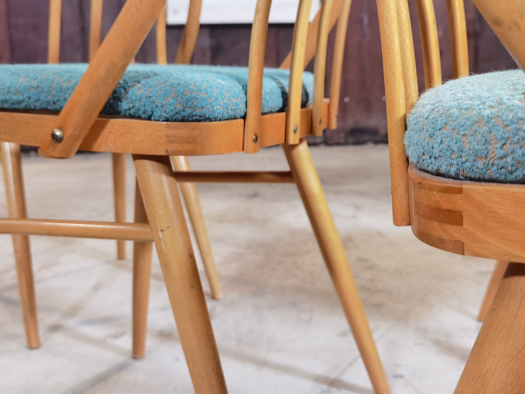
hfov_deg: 43.9
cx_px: 262
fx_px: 652
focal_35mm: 43
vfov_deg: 33.6
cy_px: 197
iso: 160
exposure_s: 1/50
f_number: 1.9
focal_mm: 6.71
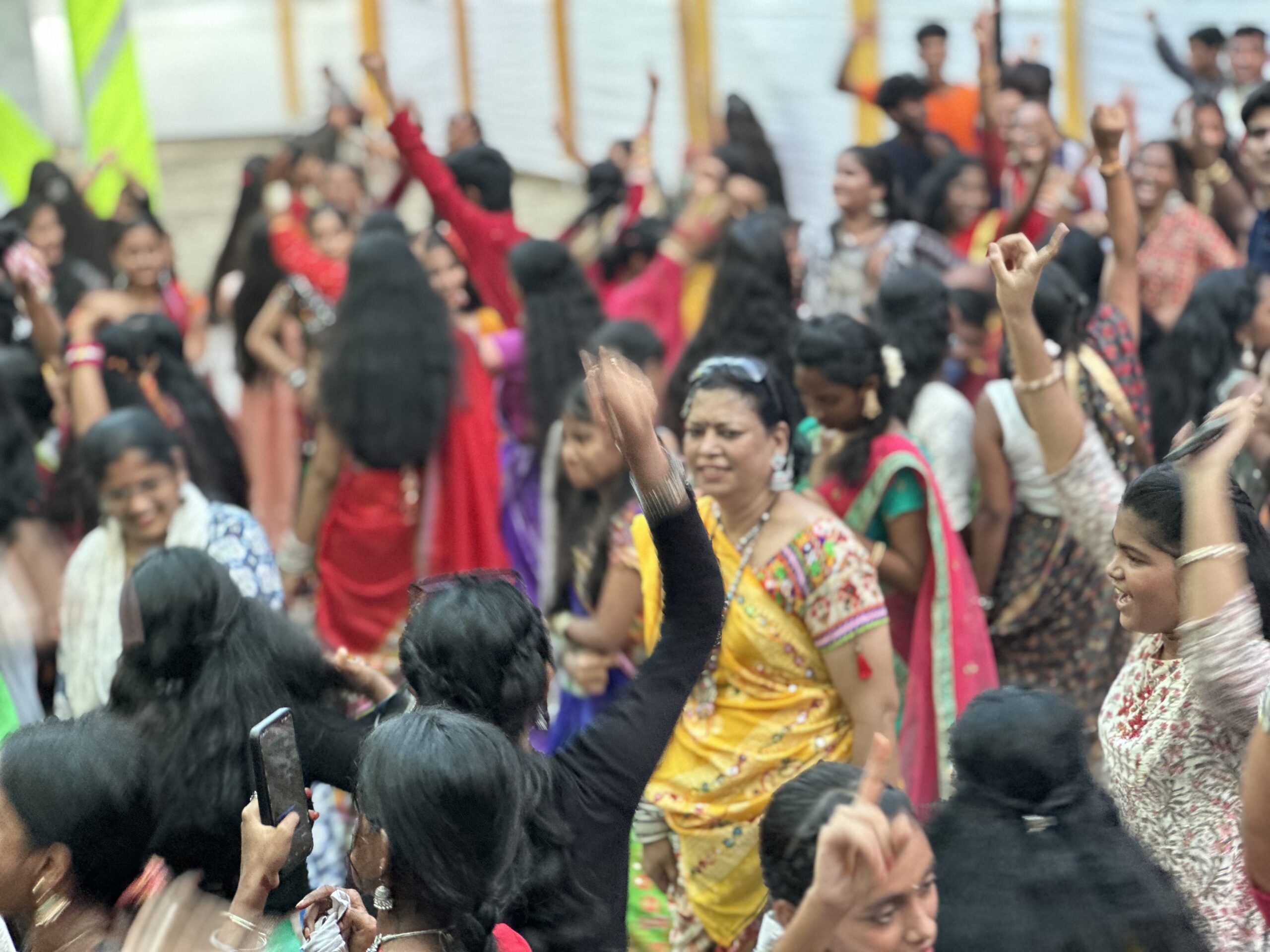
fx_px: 2825
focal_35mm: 77
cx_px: 635
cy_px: 476
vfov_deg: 19.1
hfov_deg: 25.3
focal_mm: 9
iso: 400
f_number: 2.8
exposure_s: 1/25
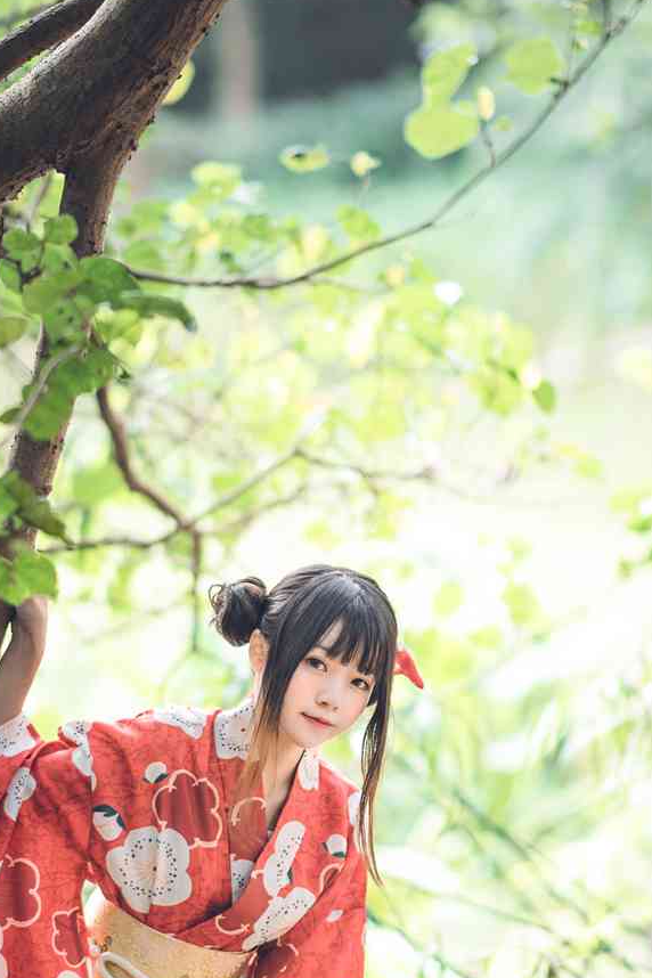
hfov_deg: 6.2
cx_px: 250
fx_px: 5976
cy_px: 663
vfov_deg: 9.3
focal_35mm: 220
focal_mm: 105
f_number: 1.4
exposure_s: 1/250
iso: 200
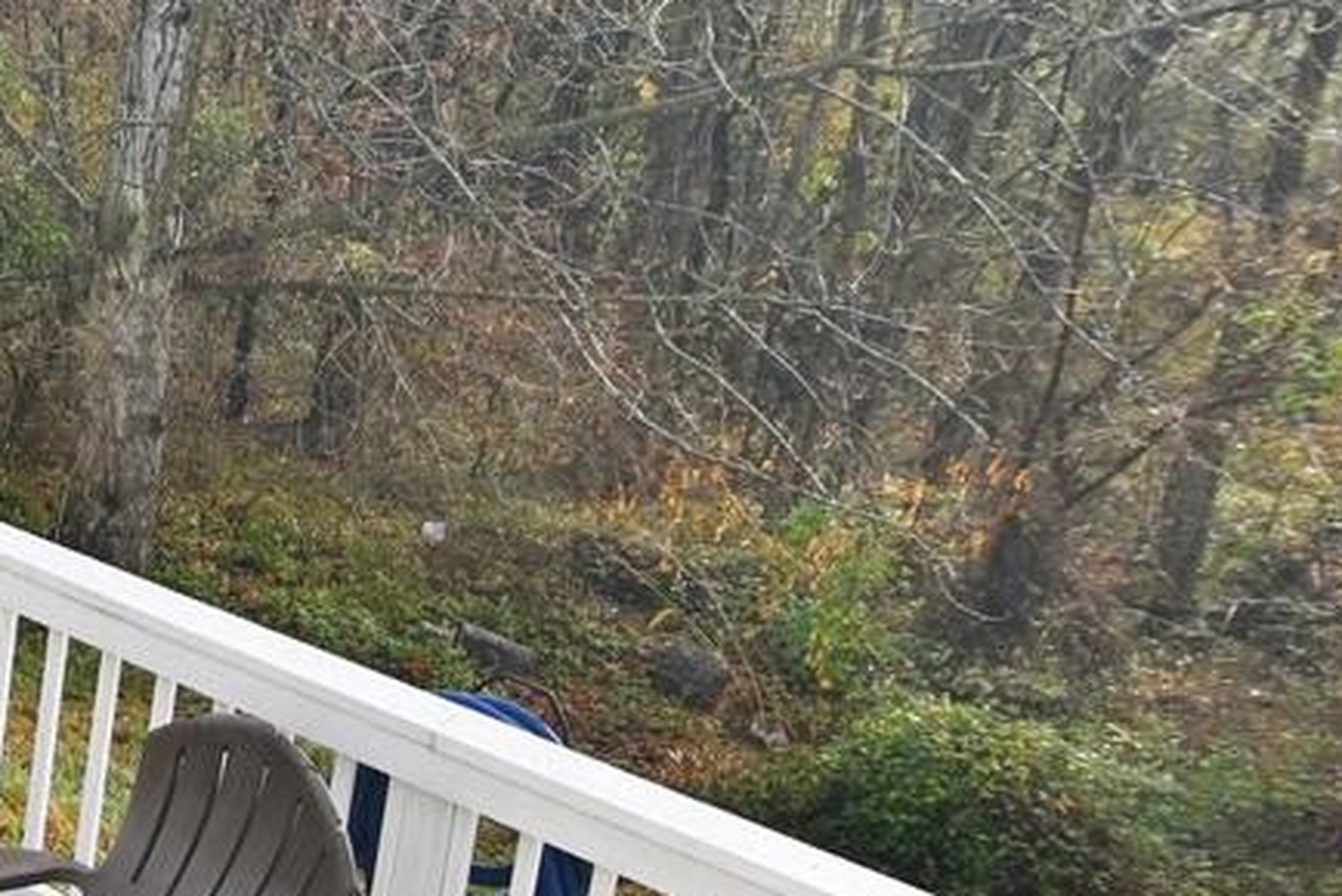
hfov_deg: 25.9
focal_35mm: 53
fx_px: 1977
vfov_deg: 24.7
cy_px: 74
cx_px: -742
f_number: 5.6
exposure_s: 1/250
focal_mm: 16
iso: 140
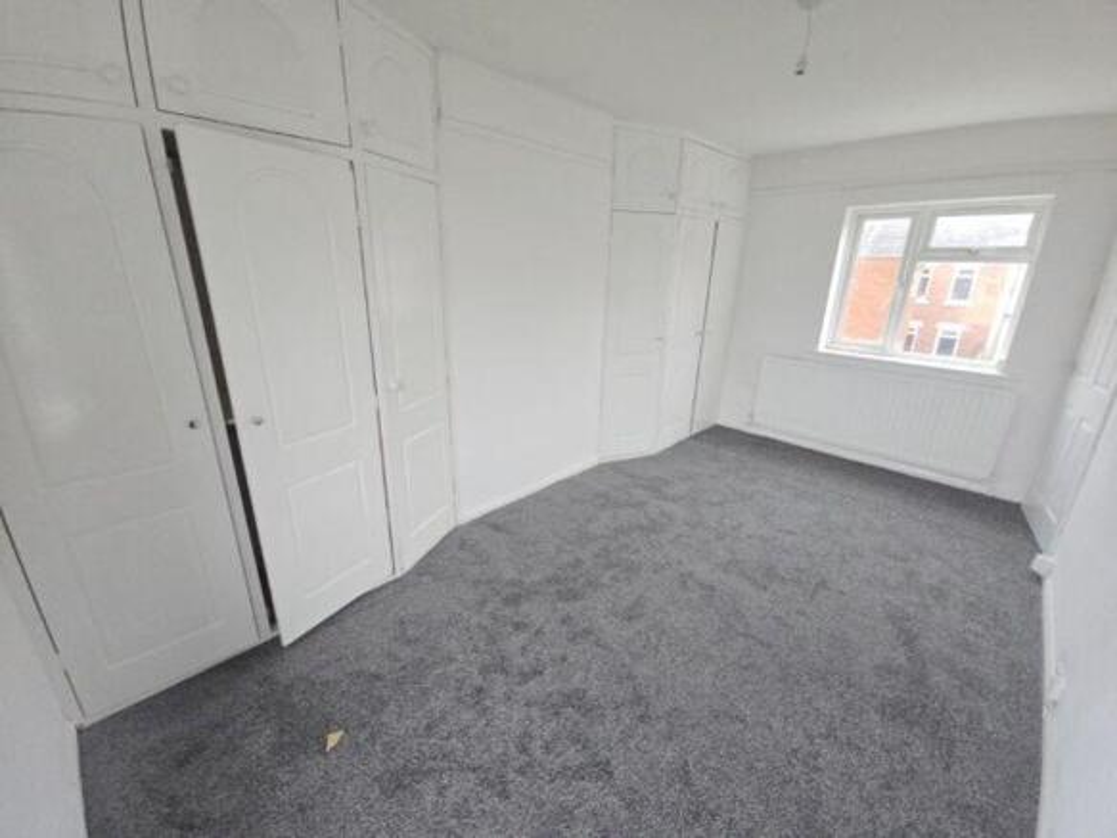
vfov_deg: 89.9
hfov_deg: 106.2
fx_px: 419
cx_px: 558
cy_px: 419
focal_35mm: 13
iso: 320
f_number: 2.2
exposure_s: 1/60
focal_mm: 2.2
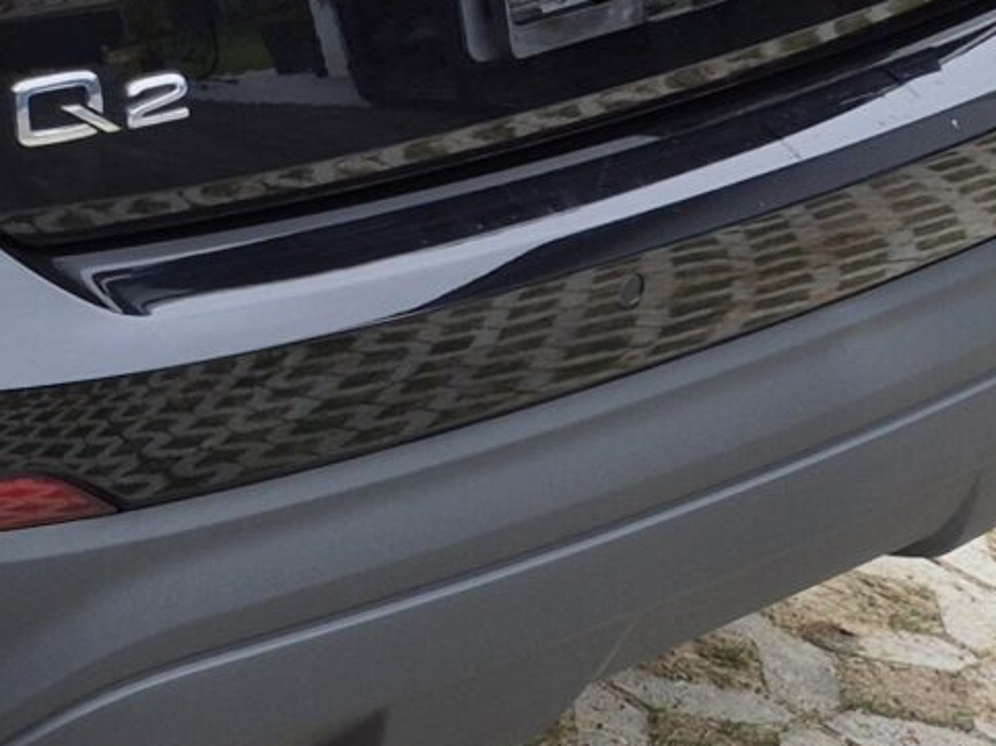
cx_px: -1025
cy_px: -542
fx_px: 3509
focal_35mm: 122
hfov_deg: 13.7
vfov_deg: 11.4
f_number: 1.8
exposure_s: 1/390
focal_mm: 5.4
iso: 25
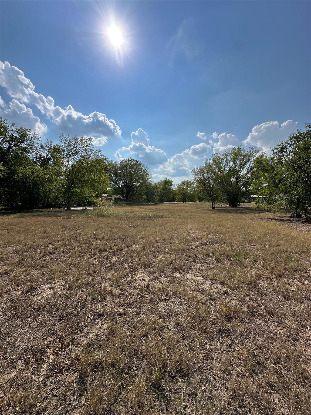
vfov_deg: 102.1
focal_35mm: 14
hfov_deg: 85.7
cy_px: 208
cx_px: 156
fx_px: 168
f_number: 2.2
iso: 50
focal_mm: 2.22
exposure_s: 1/4132
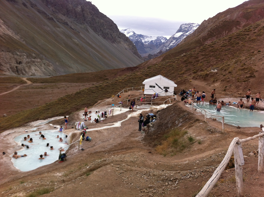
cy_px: 98
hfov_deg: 52.7
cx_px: 132
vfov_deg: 40.6
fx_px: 267
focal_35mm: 35
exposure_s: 1/580
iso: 80
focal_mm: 3.85
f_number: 2.8
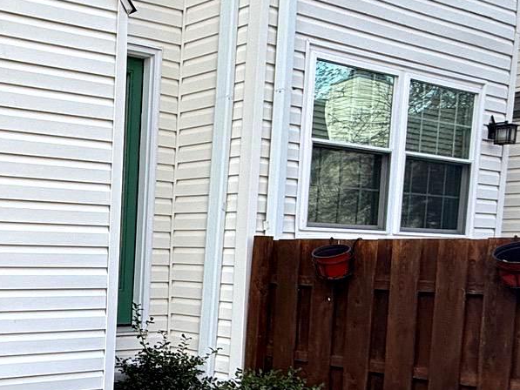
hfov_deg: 31.8
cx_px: -131
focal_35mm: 48
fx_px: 721
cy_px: 303
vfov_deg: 29.7
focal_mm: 2.22
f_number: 2.2
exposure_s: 1/319
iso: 50
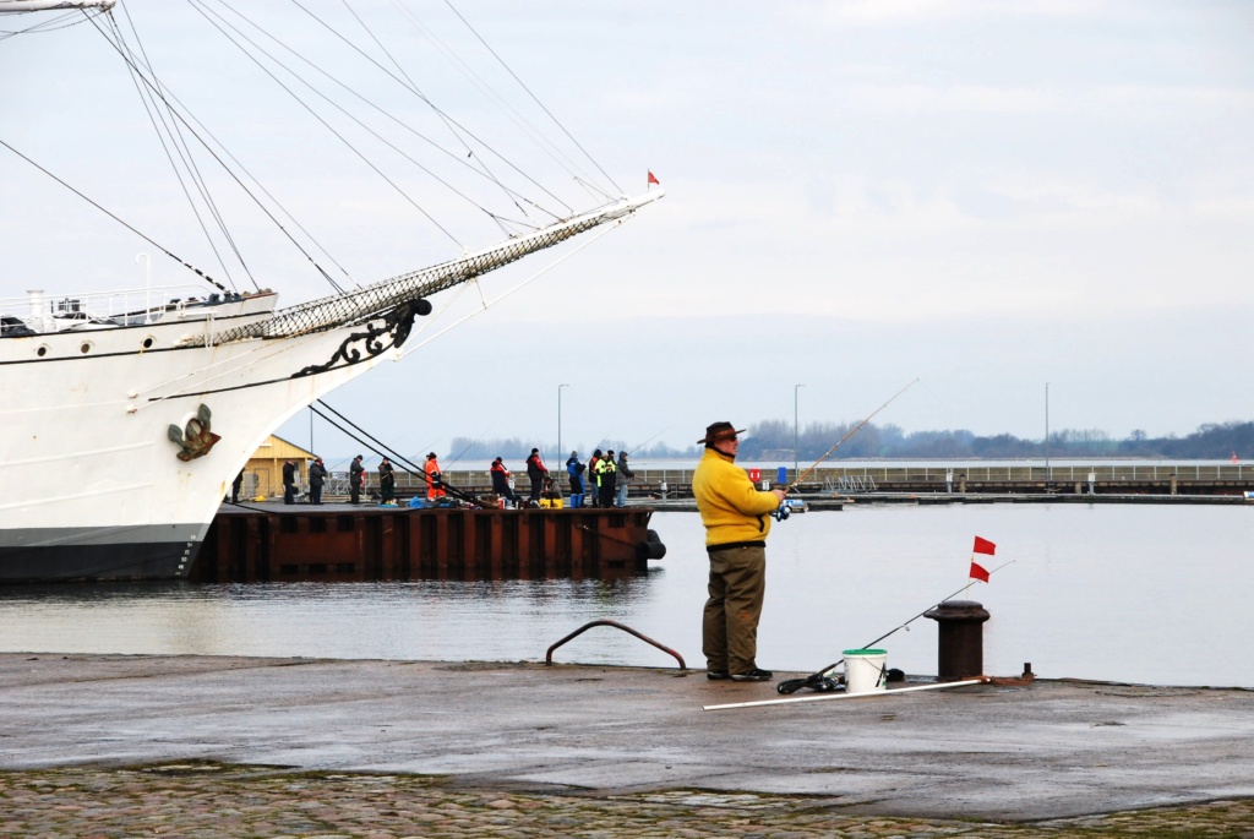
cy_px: 420
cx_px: 627
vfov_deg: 9.7
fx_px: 4969
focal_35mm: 142
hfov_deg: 14.4
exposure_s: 1/200
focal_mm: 95
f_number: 10
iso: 400
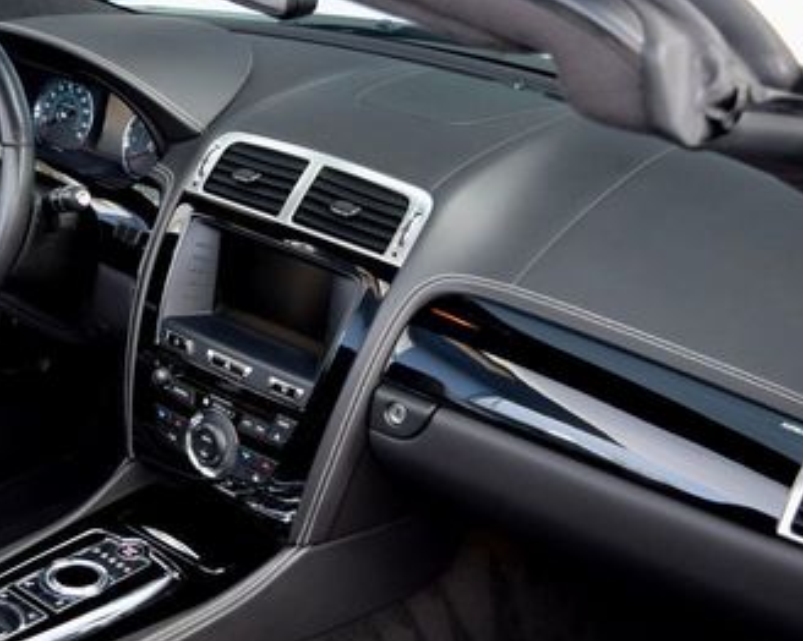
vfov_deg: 23.1
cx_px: 235
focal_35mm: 66
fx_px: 1568
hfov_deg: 28.4
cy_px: 400
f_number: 4
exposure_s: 1/60
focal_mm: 24
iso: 500
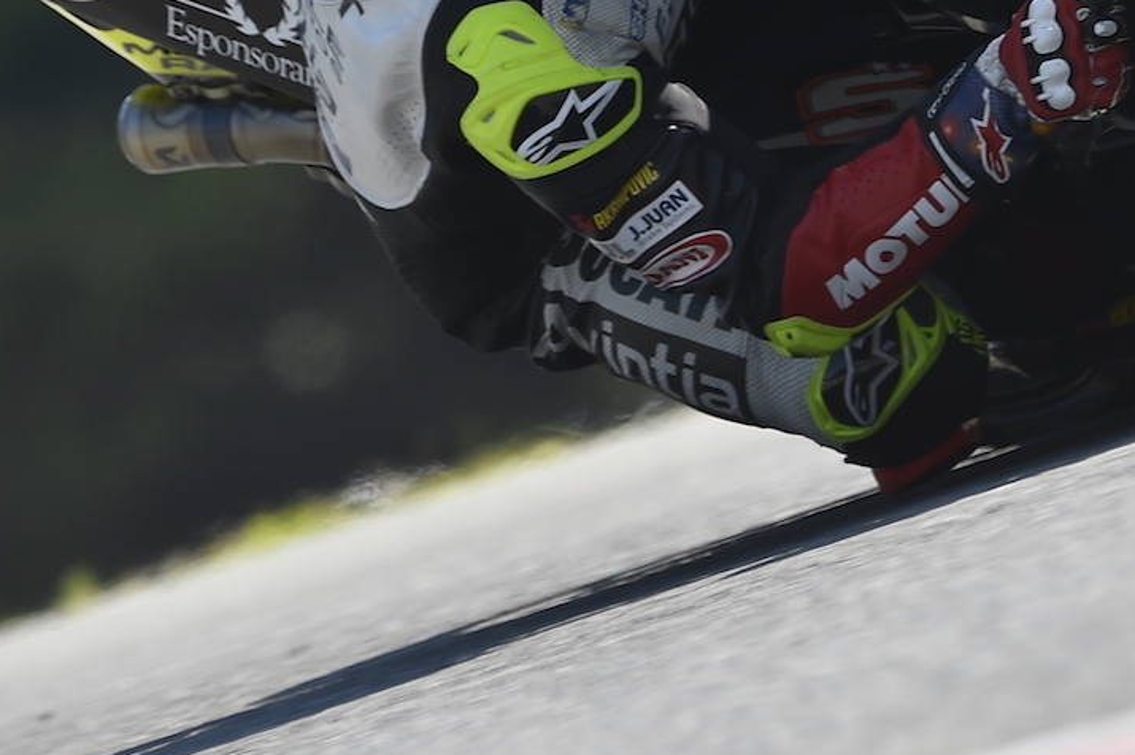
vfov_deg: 0.9
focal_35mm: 1611
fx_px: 50765
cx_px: 1152
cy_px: -220
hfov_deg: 1.3
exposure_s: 1/800
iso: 250
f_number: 8
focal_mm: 600
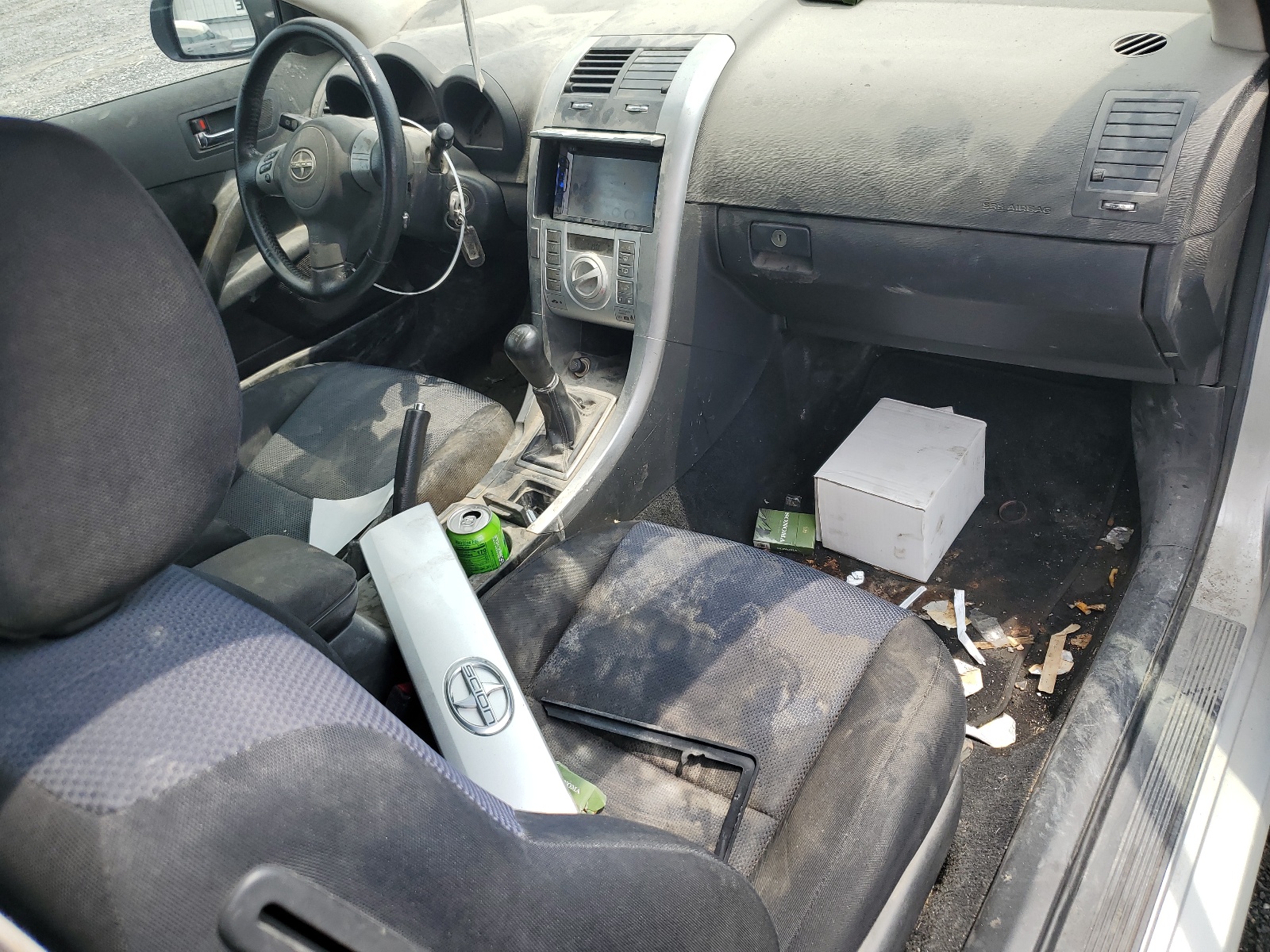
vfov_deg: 53.1
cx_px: 635
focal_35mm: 26
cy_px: 476
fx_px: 954
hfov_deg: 67.3
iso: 50
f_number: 1.5
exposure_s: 1/1111
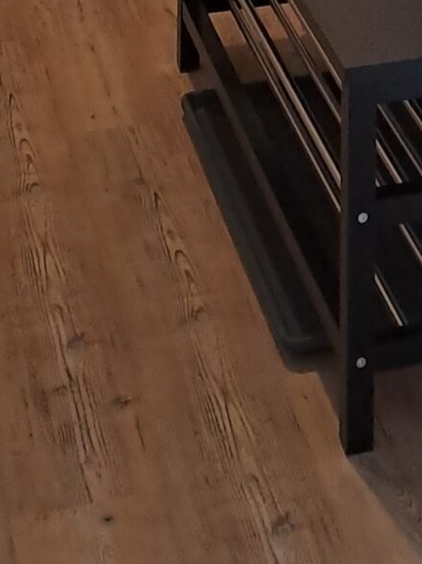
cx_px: 416
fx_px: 1789
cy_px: -492
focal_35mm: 110
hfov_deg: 13.3
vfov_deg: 15.2
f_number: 1.8
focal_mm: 4.65
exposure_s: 1/50
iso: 320
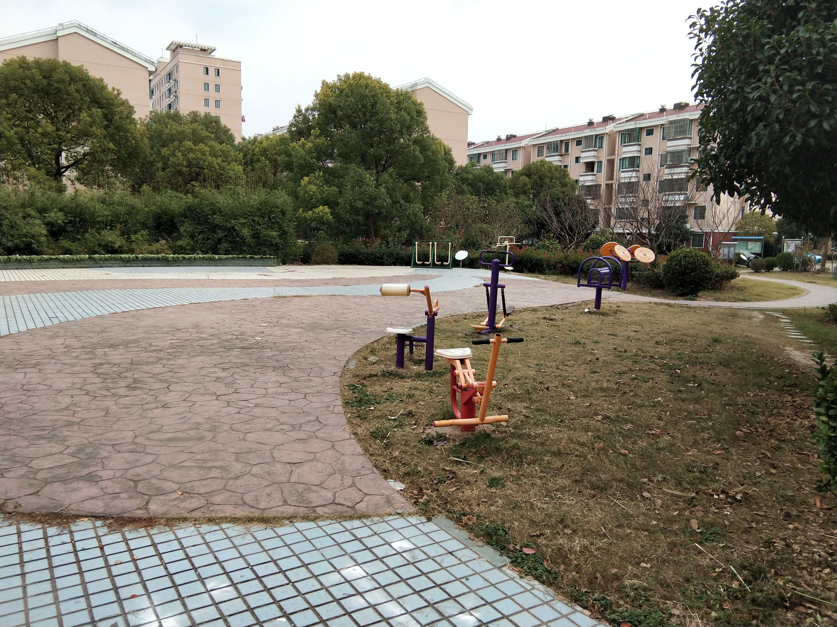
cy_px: 314
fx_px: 750
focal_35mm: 31
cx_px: 418
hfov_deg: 58.4
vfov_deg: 45.4
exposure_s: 1/521
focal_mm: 3.69
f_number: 2.2
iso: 50
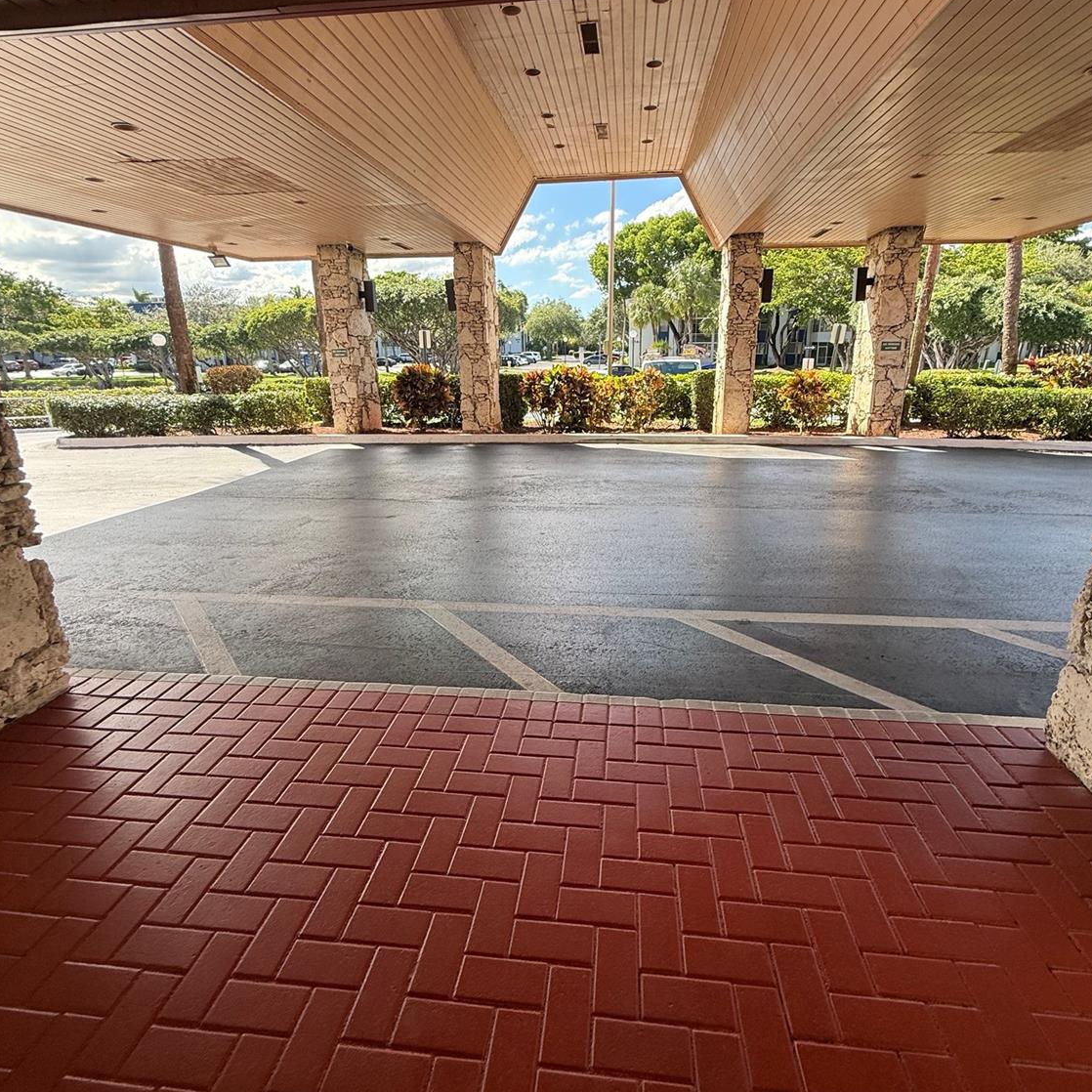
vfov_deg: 83.8
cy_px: 506
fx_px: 607
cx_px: 559
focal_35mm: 17
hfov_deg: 84.0
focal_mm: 2.22
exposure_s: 1/475
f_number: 2.2
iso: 64
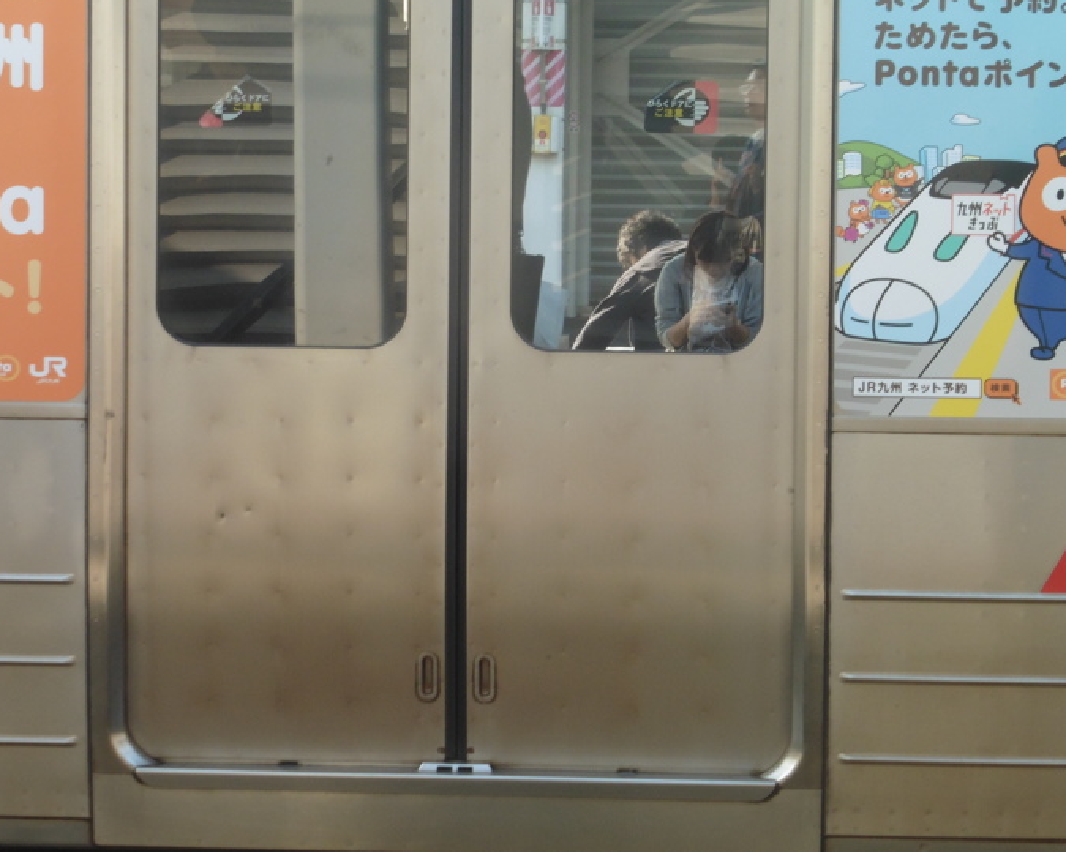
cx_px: 486
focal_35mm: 117
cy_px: 282
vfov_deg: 13.2
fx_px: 3691
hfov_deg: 16.4
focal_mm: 14.2
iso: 100
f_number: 5.1
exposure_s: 1/80
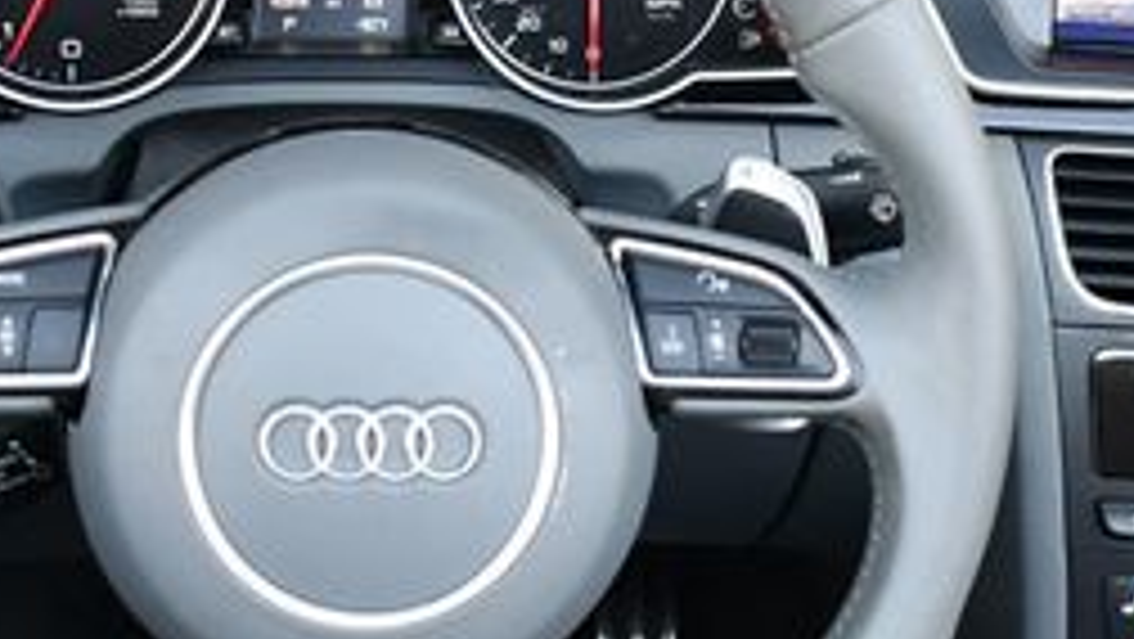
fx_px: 2888
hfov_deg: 22.2
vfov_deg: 12.6
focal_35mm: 96
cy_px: 387
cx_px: 684
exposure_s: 1/250
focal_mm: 18
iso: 720
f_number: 3.5
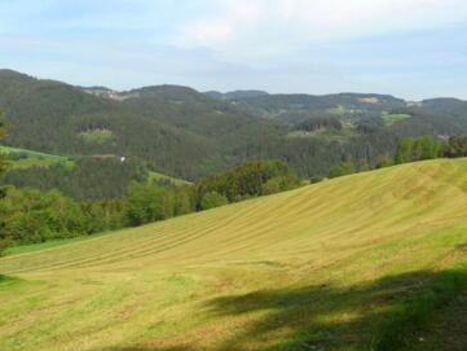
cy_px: 171
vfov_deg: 36.8
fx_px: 526
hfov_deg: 45.3
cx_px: 378
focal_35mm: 39
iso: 80
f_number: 4.6
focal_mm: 3.9
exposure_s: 1/500
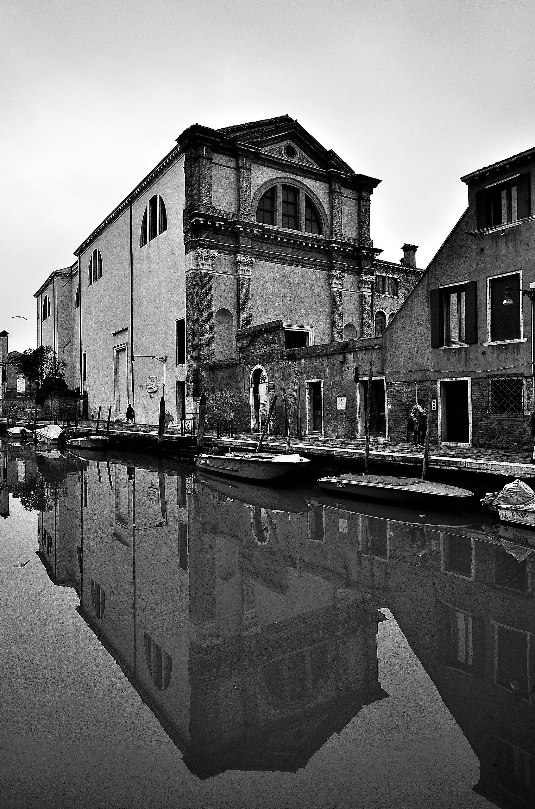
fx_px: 527
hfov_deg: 53.8
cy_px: 401
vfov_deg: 75.0
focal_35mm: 24
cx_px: 267
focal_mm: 15
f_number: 8
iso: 800
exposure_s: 1/125
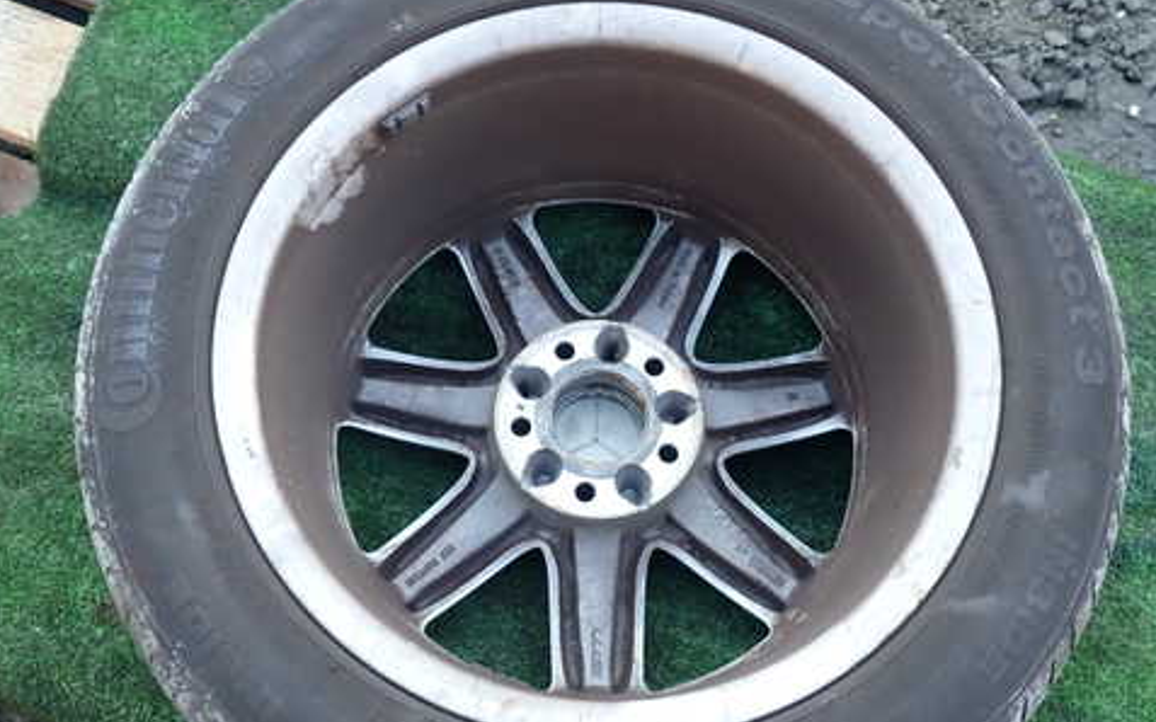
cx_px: 589
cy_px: 414
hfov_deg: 49.3
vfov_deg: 31.9
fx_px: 1260
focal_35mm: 40
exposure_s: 1/60
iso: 100
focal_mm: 5.4
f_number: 2.3
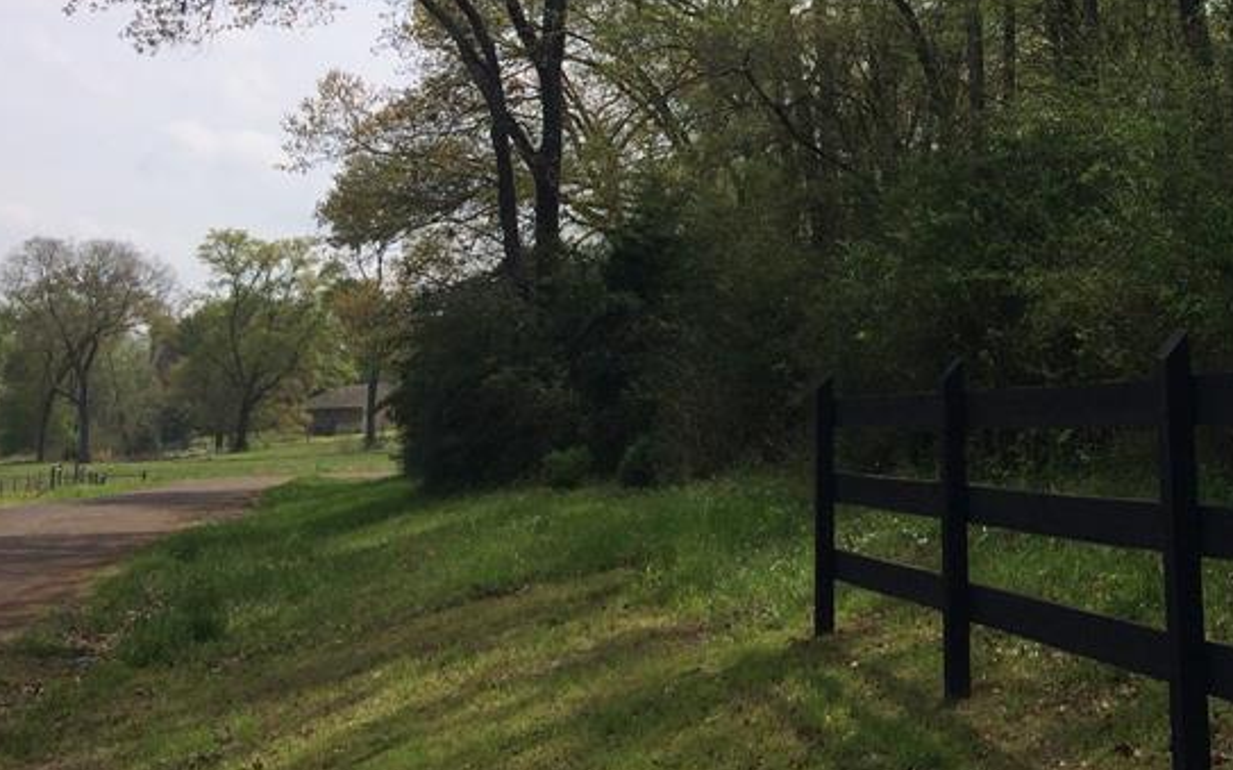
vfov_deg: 21.4
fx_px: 1948
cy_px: -48
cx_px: 1079
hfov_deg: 33.5
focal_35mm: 58
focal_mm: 4.15
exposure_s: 1/2933
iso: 32
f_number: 2.2
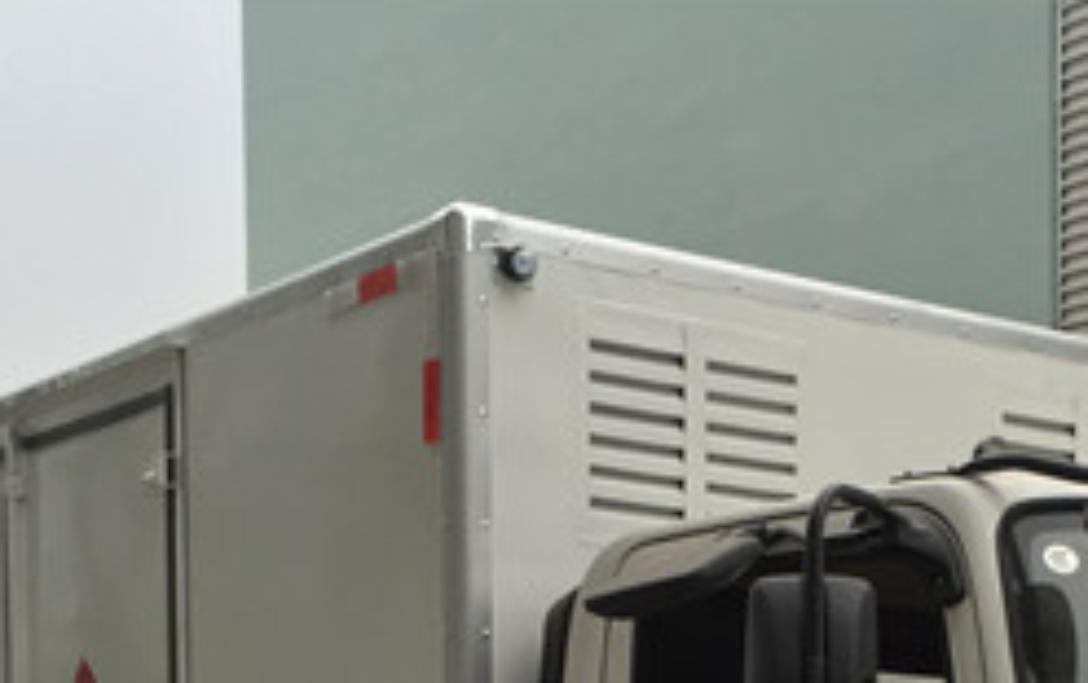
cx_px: 903
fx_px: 2464
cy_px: 1082
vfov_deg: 14.5
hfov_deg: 24.4
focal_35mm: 83
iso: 40
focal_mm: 4.15
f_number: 2.2
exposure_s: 1/100
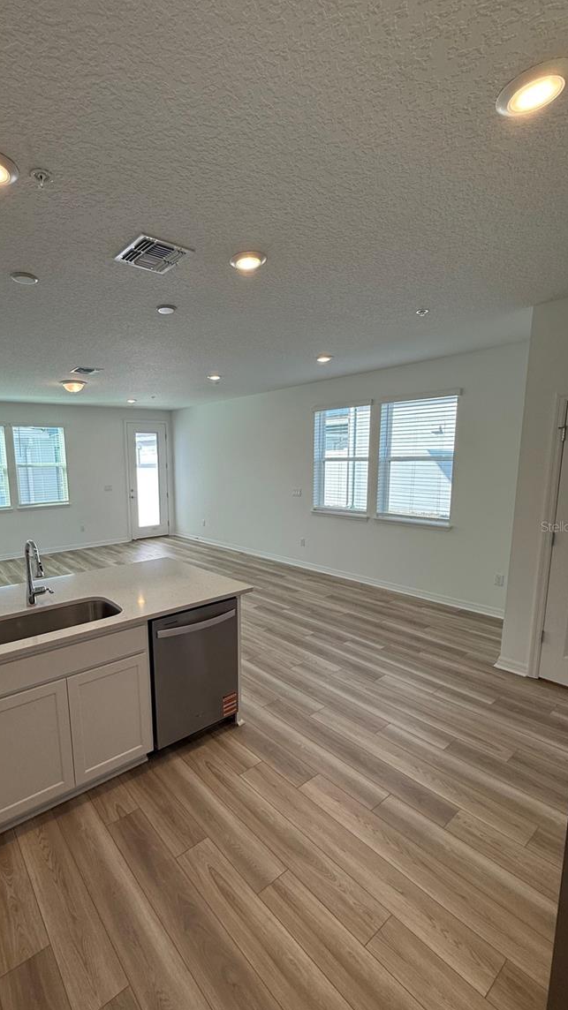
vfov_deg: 99.3
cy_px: 526
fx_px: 429
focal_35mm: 16
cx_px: 206
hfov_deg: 65.8
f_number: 2.2
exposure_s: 1/177
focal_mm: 2.22
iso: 64
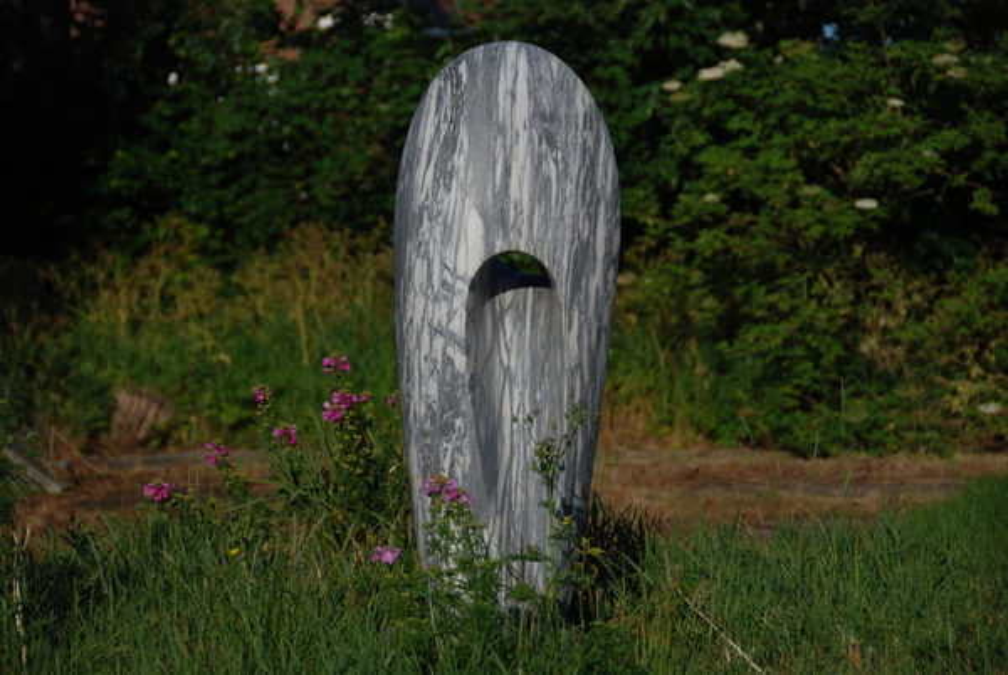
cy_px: 338
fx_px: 3996
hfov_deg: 14.4
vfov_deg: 9.7
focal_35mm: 142
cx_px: 504
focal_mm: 95
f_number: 5.3
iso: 100
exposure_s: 1/1250
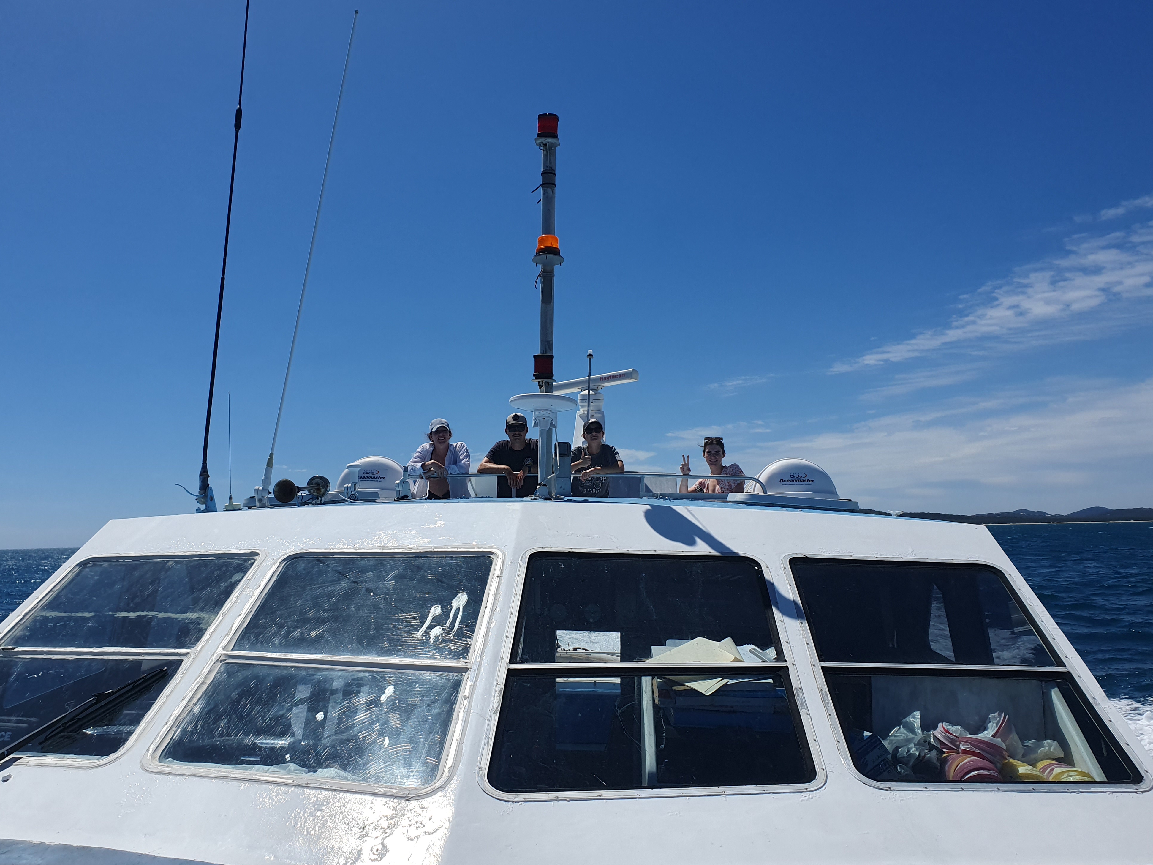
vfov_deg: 51.3
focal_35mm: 27
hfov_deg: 65.3
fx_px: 899
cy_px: 419
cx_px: 557
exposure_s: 1/4832
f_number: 2.4
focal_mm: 4.32
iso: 50
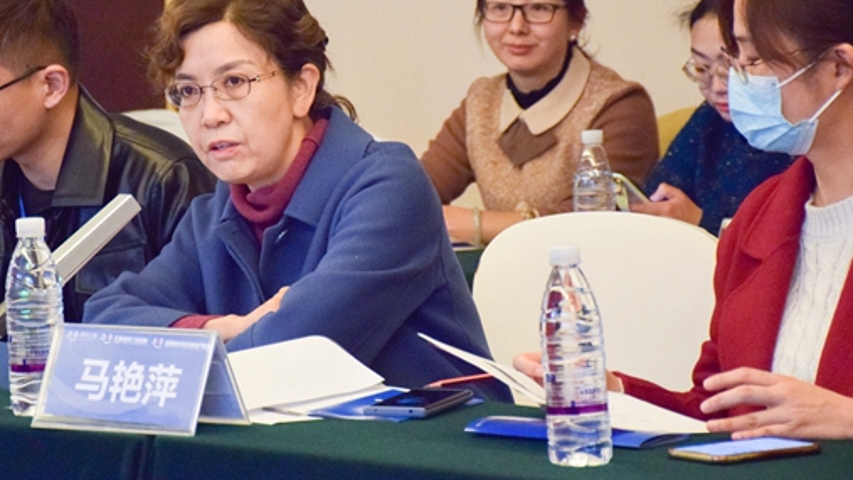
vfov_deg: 6.2
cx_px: 283
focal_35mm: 195
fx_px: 4410
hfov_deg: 11.0
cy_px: 158
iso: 1600
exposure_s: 1/100
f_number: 5.3
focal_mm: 90
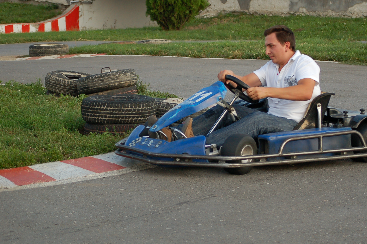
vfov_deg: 11.1
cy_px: 116
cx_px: 241
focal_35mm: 124
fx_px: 1260
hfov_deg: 16.5
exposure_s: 1/800
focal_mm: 55
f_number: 4
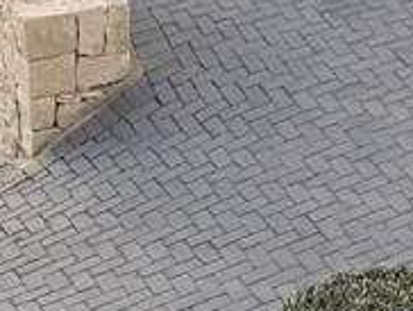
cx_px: 590
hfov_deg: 11.2
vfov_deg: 8.7
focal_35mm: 171
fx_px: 2043
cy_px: 20
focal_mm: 4.25
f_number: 1.8
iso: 125
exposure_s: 1/98
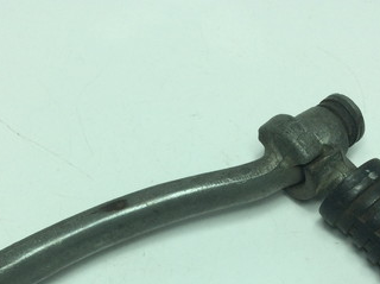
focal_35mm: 60
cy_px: 257
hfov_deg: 32.2
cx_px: 177
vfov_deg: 23.7
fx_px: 658
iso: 32
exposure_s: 1/650
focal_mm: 3.3
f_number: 2.4
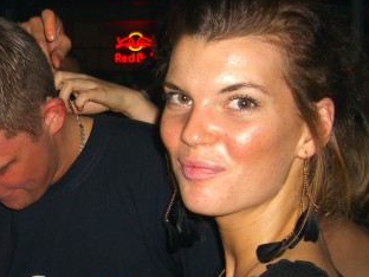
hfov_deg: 26.0
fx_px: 778
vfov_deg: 20.2
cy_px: 137
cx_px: 58
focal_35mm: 73
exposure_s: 1/60
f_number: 2.8
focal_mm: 7.9
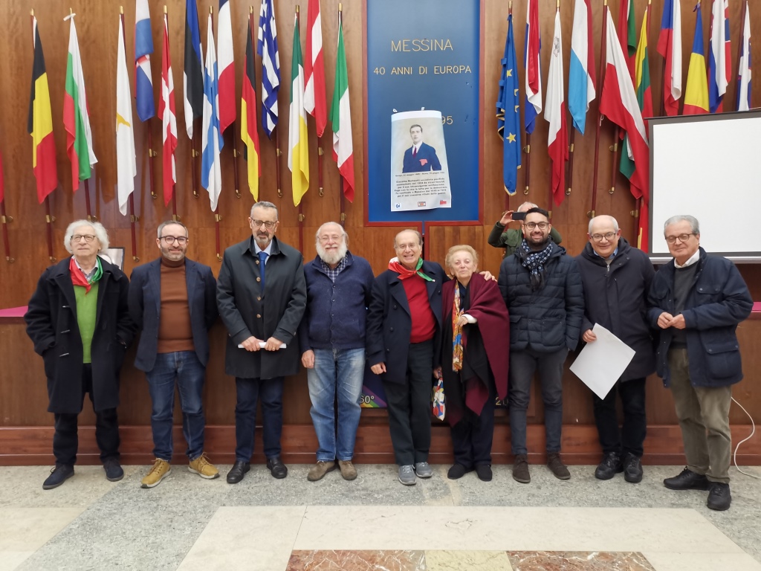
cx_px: 380
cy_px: 286
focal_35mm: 27
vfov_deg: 51.4
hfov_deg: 65.3
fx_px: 594
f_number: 1.8
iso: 250
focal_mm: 4.75
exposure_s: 1/50
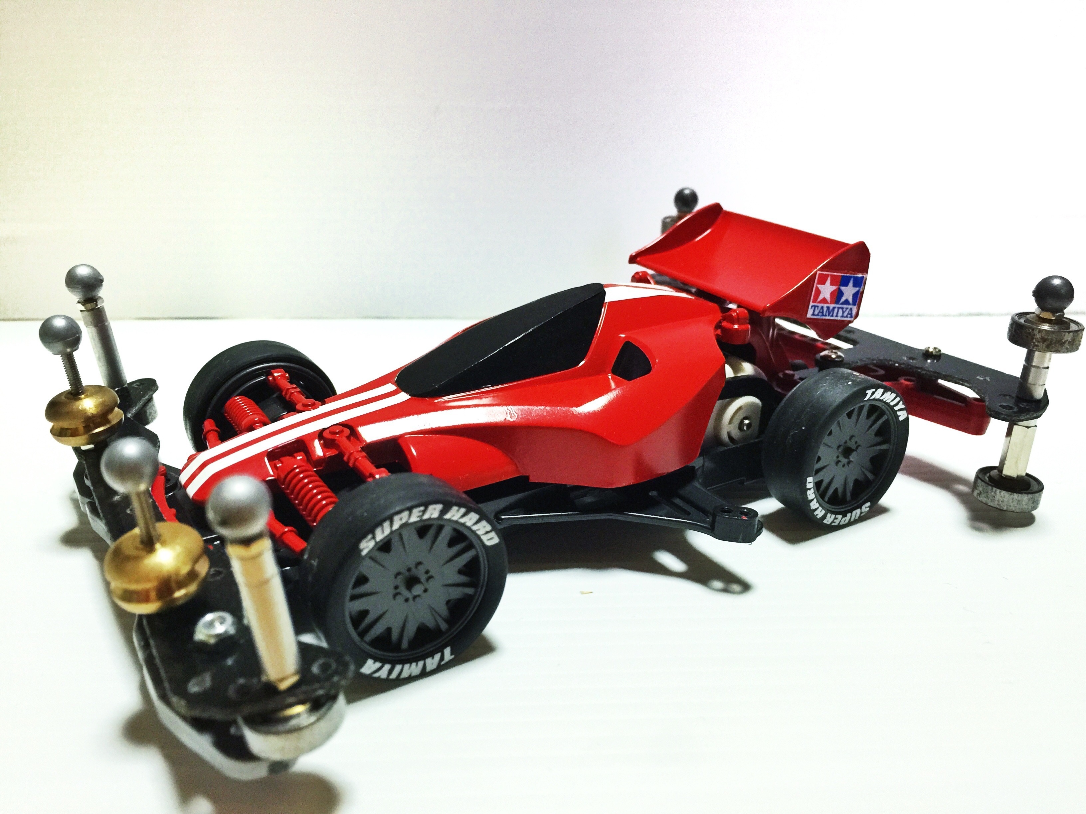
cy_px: 407
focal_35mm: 29
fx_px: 910
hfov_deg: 61.7
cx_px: 543
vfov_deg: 48.2
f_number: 2.2
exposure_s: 1/10
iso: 125
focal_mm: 4.15
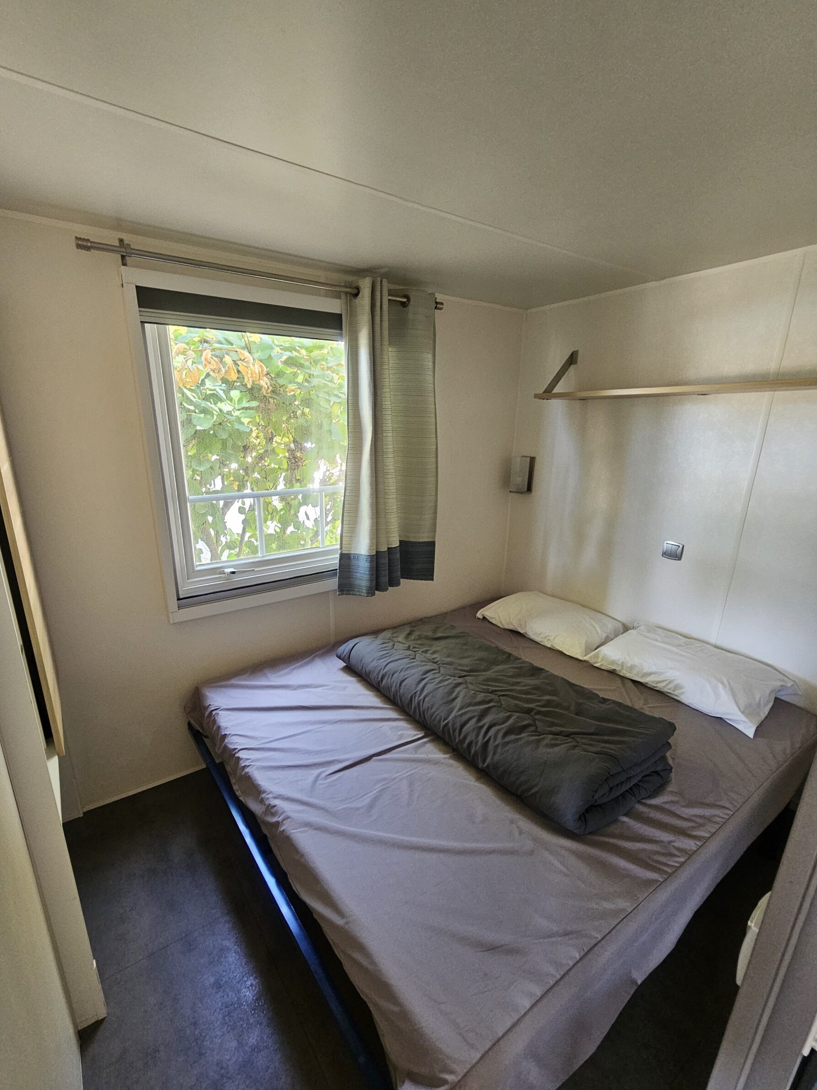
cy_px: 573
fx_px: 441
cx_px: 381
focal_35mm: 14
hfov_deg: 85.6
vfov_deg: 102.0
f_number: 2.2
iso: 320
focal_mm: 2.2
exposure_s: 1/40
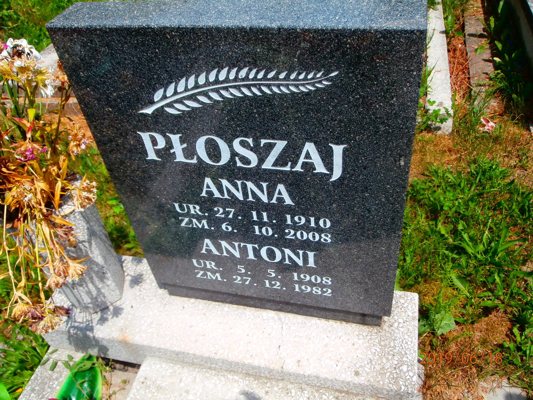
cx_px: 266
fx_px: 462
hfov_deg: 60.0
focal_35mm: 30
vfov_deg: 46.8
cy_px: 200
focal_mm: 5.36
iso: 100
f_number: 3.5
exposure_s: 1/1000
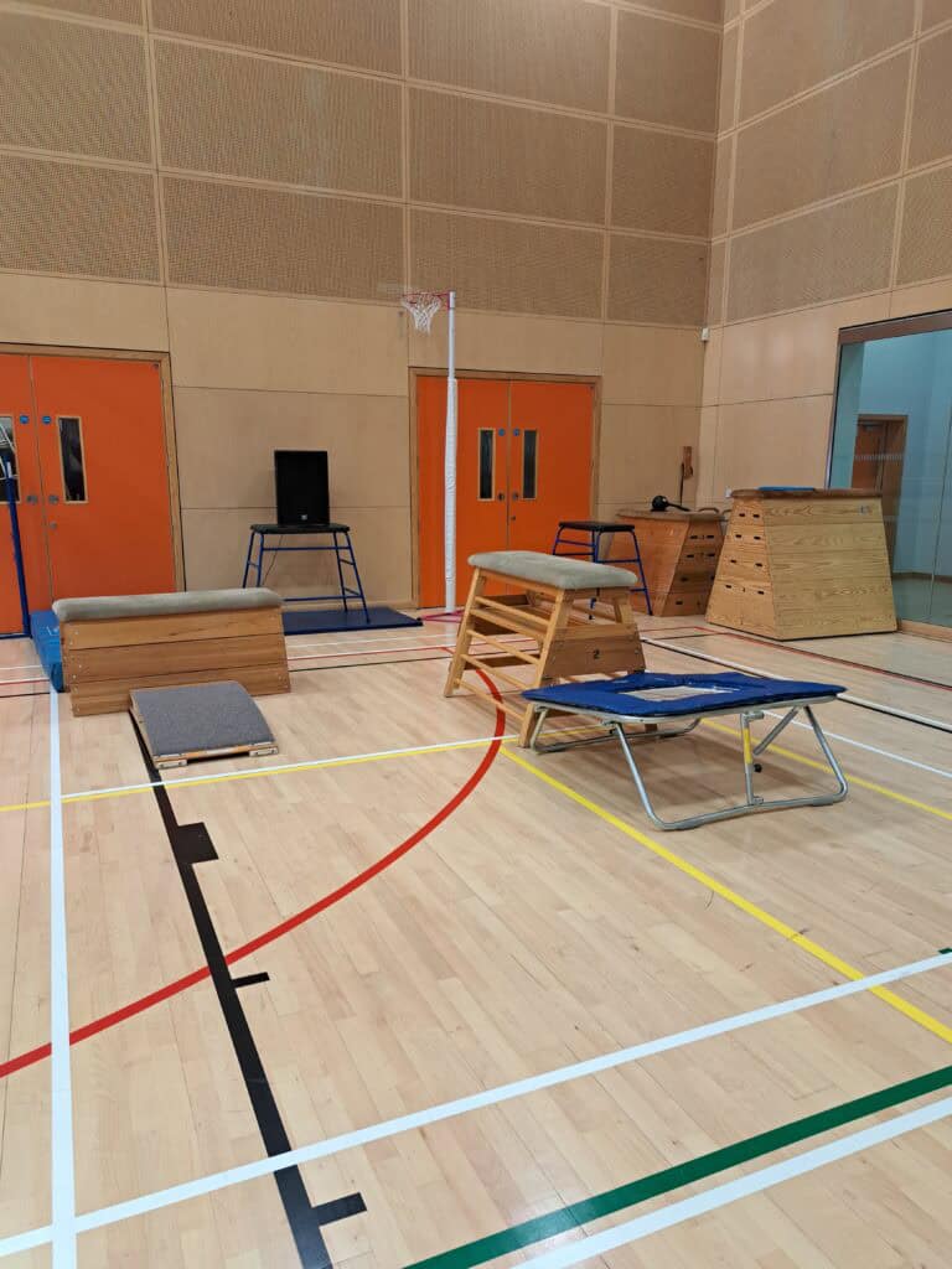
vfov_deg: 71.6
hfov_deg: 56.8
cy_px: 634
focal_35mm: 24
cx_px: 476
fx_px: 880
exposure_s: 1/50
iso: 125
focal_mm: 5.2
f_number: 1.8
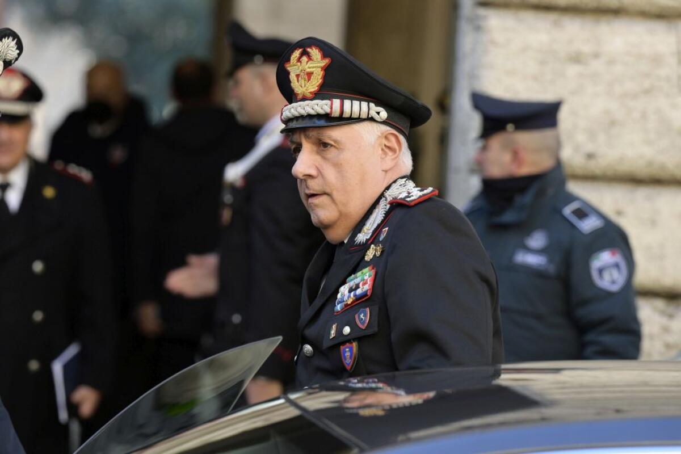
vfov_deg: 6.9
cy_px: 227
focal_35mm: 200
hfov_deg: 10.3
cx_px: 340
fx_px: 3783
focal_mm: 200
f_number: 5
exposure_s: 1/640
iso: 640
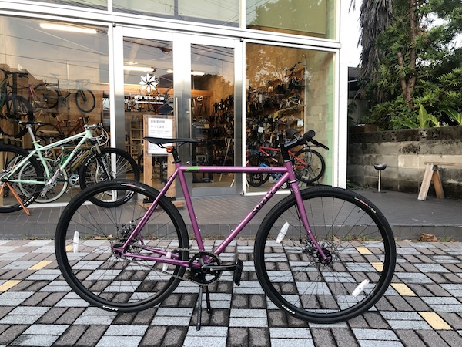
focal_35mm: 28
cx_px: 231
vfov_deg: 49.7
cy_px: 174
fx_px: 374
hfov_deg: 63.4
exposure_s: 1/30
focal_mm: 3.99
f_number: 1.8
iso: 32
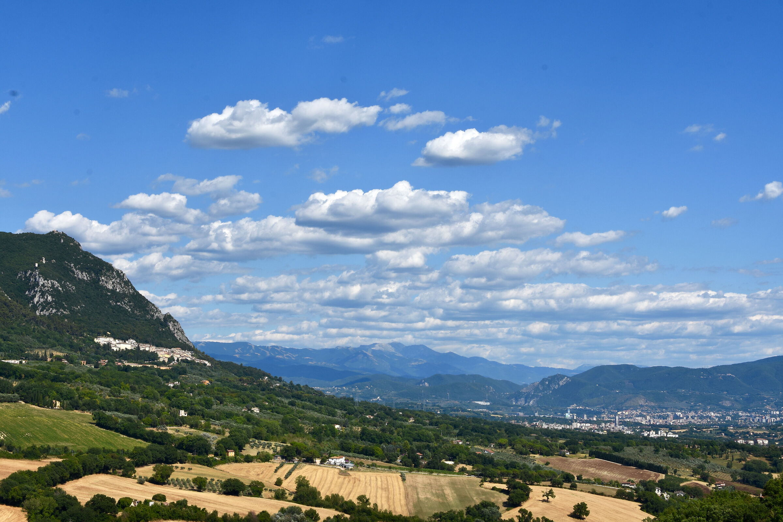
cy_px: 261
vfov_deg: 25.8
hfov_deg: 37.9
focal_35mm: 52
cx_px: 392
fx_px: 1142
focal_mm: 35
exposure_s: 1/200
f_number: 11
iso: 100
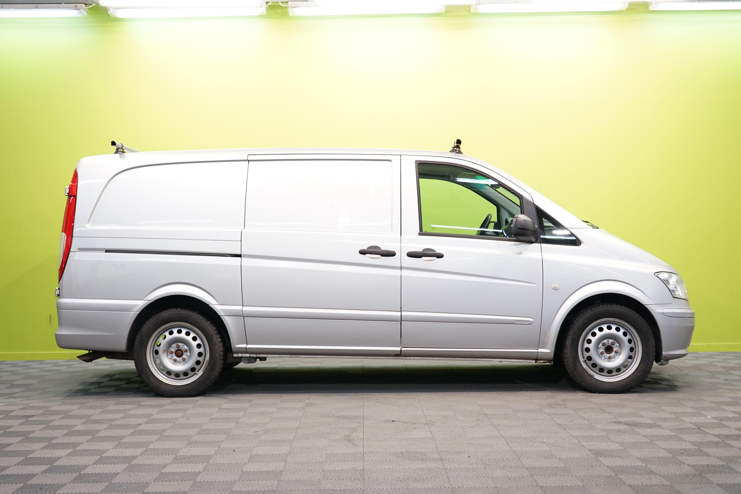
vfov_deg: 29.2
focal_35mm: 46
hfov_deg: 42.7
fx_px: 947
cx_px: 370
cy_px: 247
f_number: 4.5
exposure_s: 1/30
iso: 500
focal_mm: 46
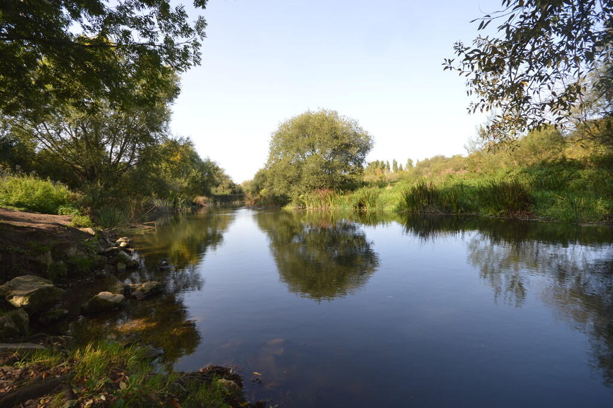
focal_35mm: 15
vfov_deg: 77.2
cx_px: 306
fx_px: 255
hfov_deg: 100.4
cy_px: 204
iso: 100
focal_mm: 10
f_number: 8
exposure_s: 1/60
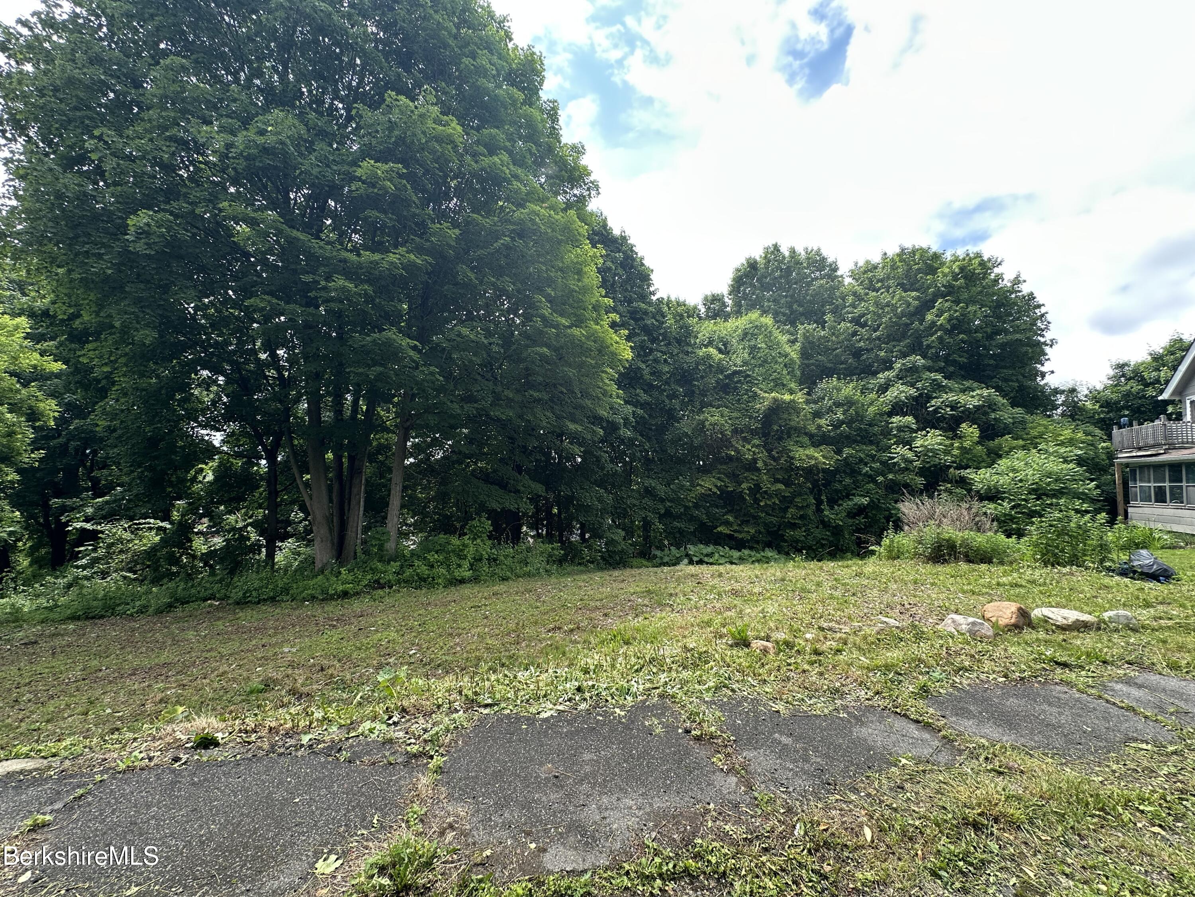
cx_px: 598
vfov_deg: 85.7
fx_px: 483
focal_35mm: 14
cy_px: 448
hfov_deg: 102.1
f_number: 2.2
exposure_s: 1/341
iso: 40
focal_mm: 2.22
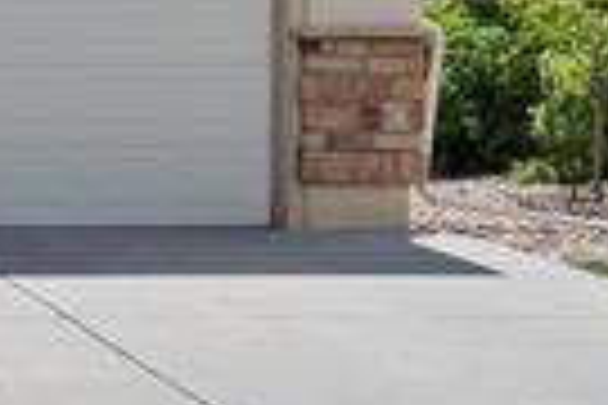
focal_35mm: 147
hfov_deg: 12.5
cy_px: -130
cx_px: -563
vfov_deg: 9.2
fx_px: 2482
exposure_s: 1/1600
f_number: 7.1
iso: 500
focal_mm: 31
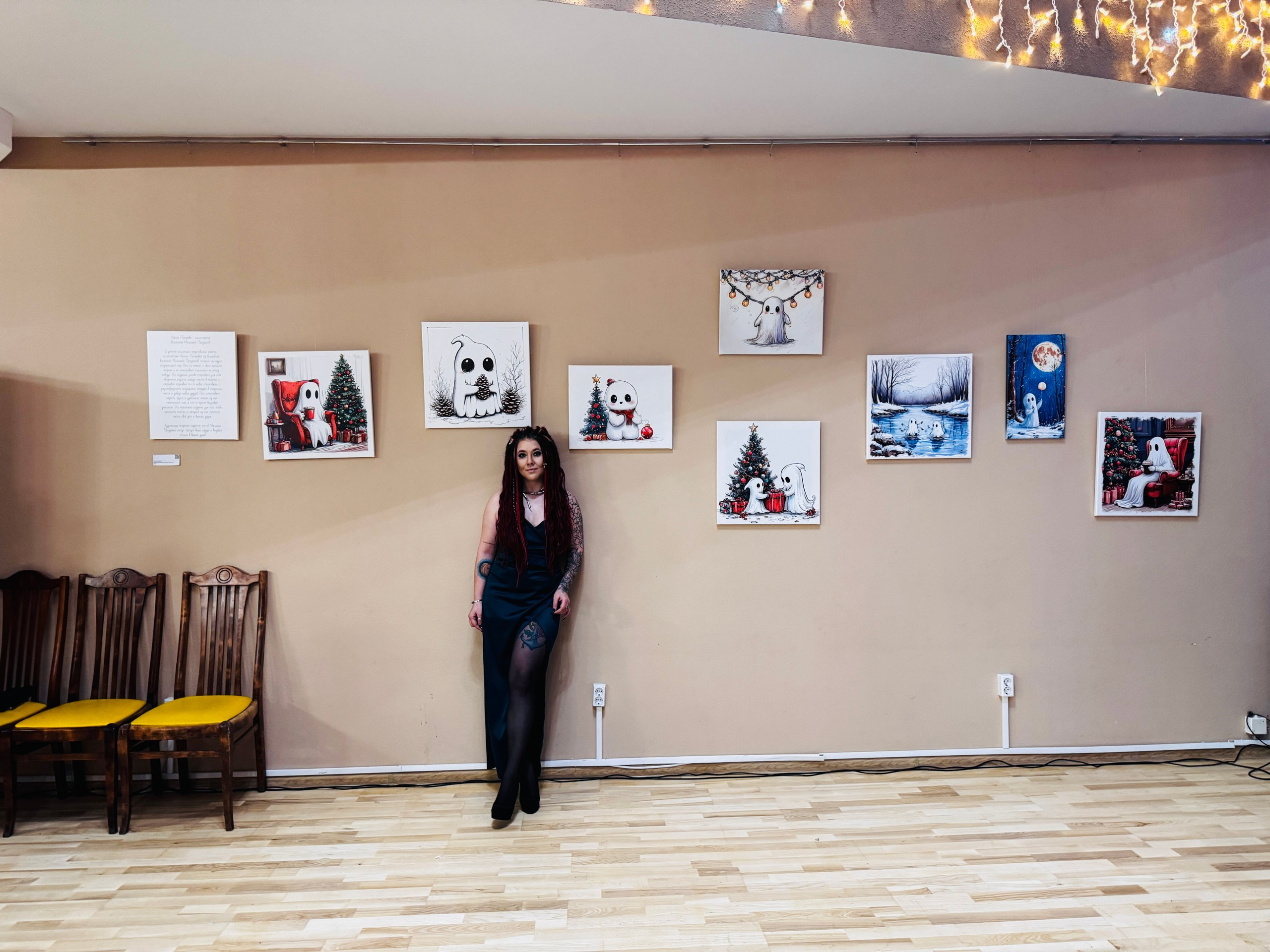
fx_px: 881
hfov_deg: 71.6
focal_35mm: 24
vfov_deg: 56.8
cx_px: 635
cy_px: 476
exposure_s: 1/50
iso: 500
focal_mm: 6.76
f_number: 1.78
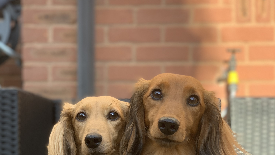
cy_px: 130
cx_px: 138
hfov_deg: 27.9
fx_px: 554
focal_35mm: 76
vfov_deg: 15.8
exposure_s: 1/122
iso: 16
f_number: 2.4
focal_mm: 6
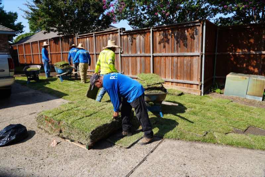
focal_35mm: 24
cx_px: 132
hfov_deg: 73.8
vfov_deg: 53.1
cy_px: 88
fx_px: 177
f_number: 5.6
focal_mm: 24
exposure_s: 1/320
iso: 100
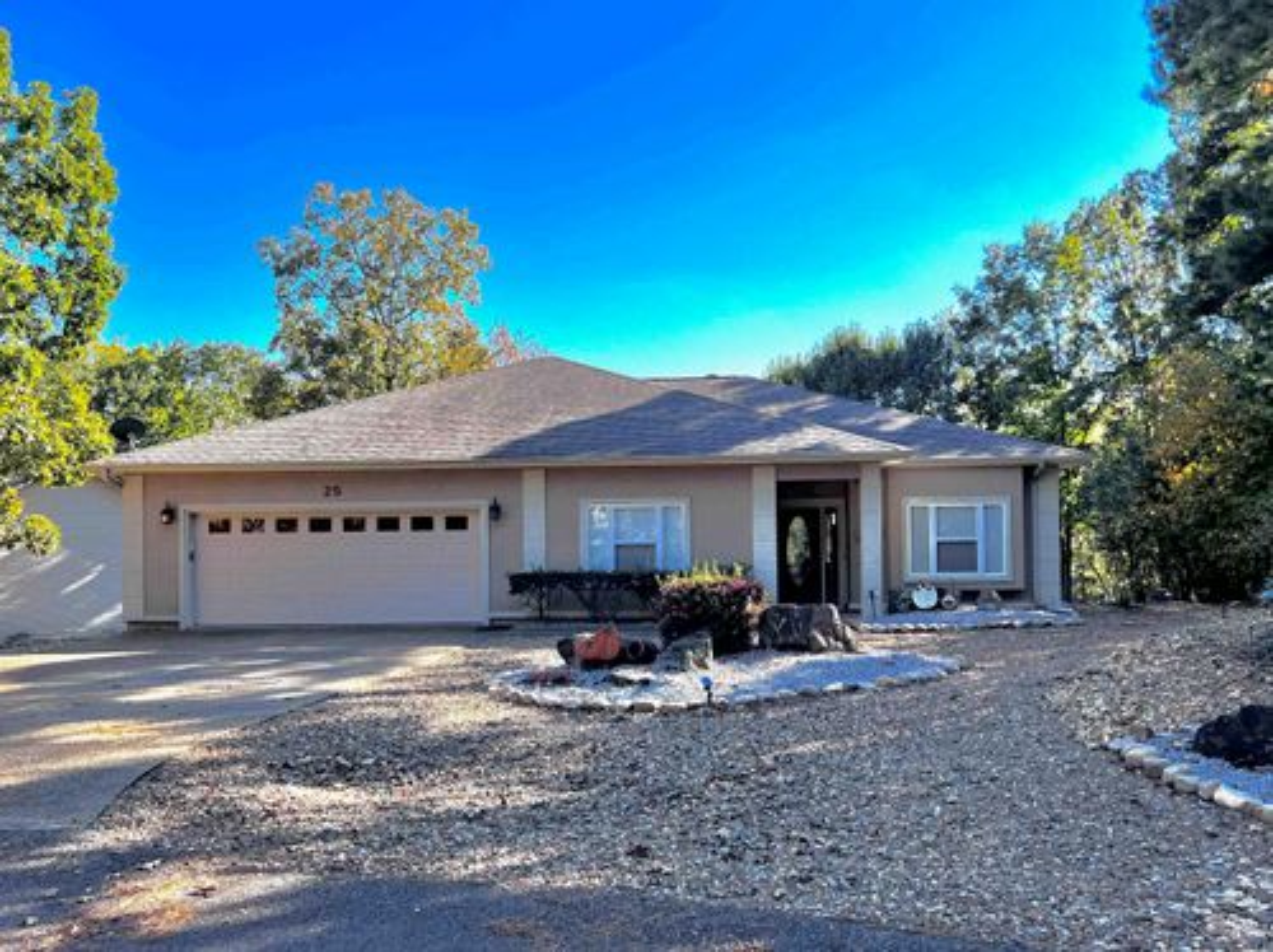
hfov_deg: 67.4
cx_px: 636
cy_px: 476
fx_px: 955
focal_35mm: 26
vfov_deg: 53.0
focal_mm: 5.7
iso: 50
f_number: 1.5
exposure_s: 1/1412
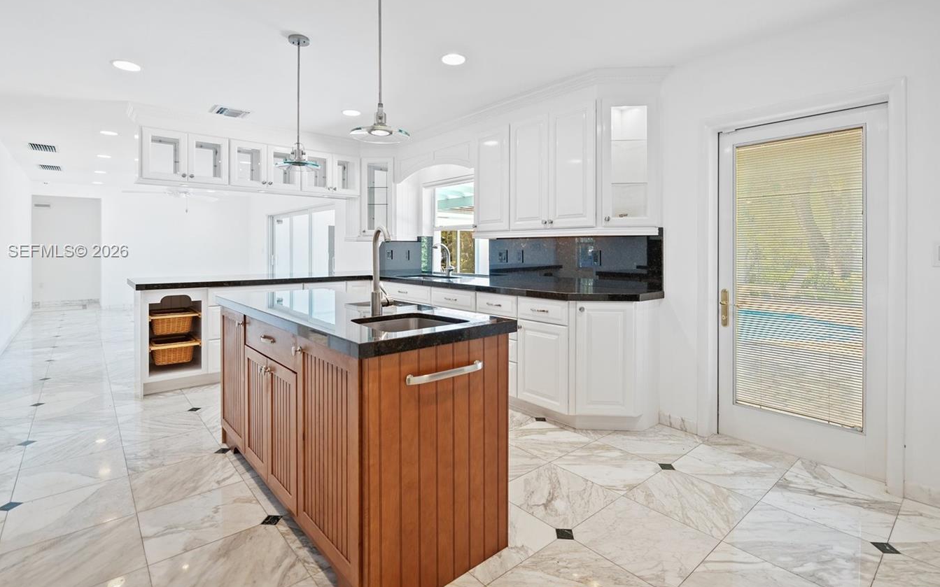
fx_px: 435
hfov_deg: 94.4
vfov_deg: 67.7
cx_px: 470
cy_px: 252
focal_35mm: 17
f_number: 2.8
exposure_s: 1/13
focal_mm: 14
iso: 180
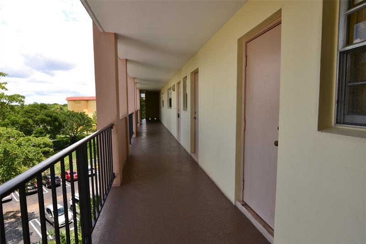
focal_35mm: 20
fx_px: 198
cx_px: 183
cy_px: 122
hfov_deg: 85.4
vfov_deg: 63.2
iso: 100
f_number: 11
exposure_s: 1/60
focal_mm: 13
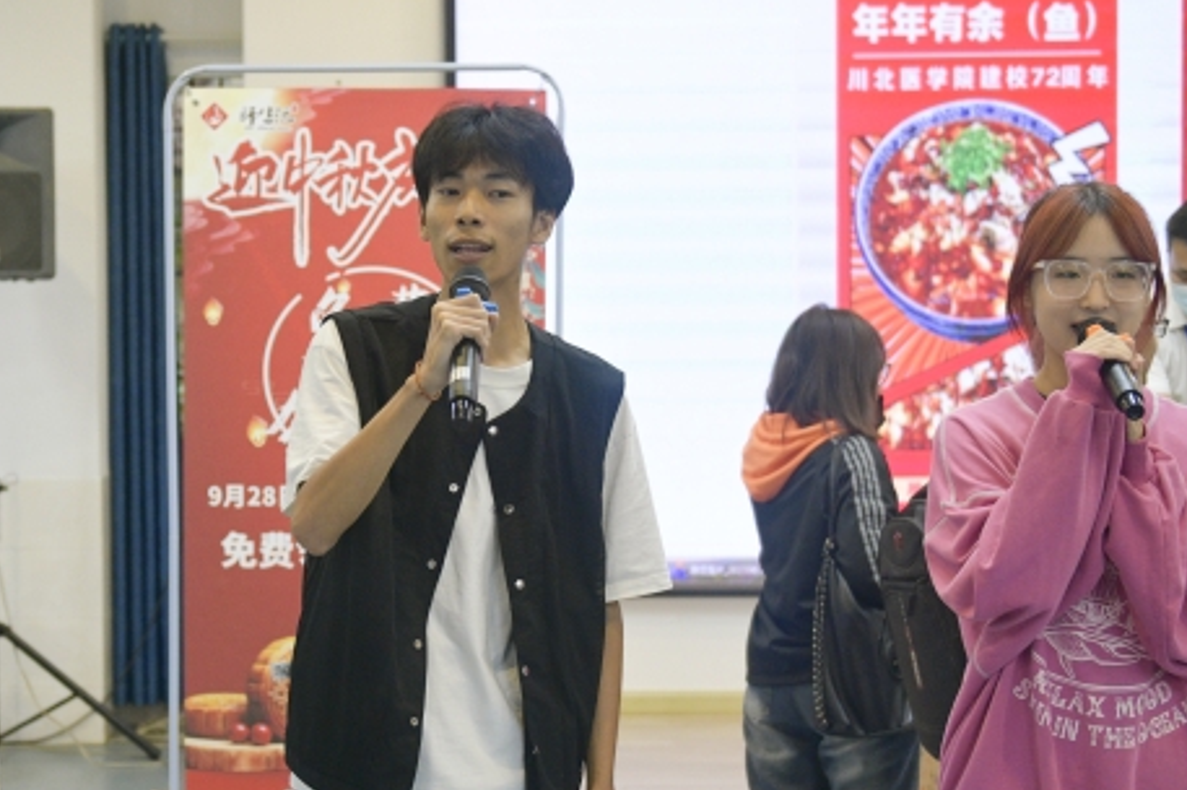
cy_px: 413
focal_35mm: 69
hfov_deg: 28.9
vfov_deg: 19.7
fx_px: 2273
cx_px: 312
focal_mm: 35
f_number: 3.2
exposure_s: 1/250
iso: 2000
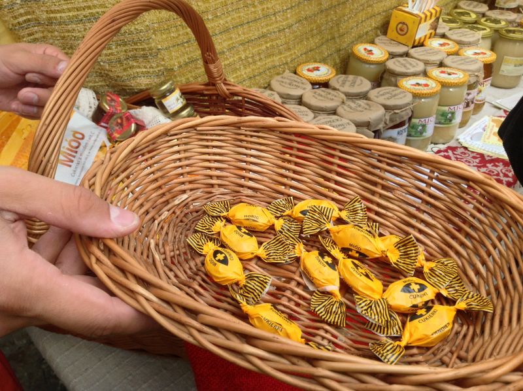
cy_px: 196
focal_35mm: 35
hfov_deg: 52.7
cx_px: 262
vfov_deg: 40.6
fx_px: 528
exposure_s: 1/355
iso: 50
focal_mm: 4.28
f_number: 2.4
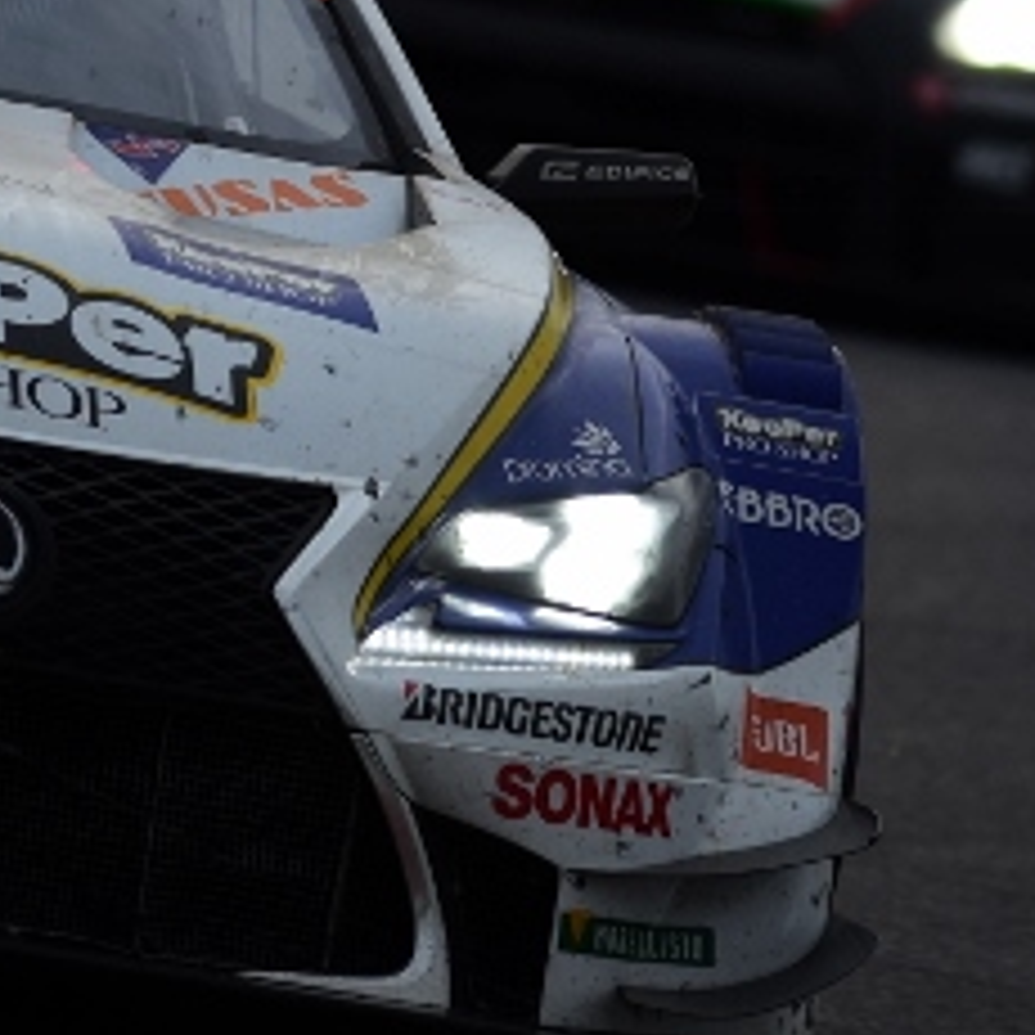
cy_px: 155
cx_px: -410
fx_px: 44923
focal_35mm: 1328
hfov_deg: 1.3
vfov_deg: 1.3
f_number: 4.5
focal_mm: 300
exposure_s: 1/640
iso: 250
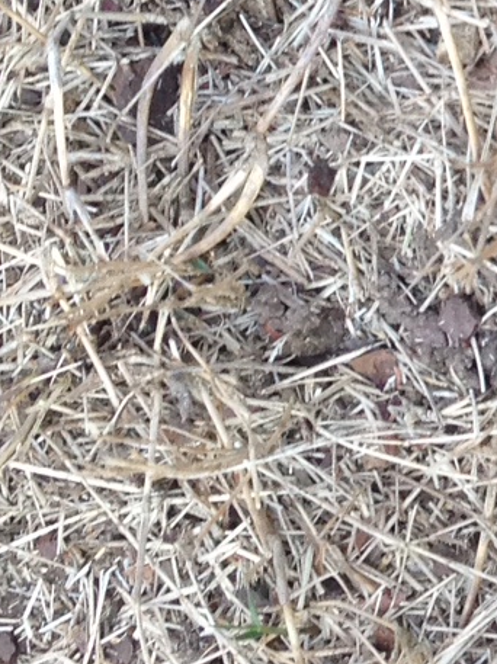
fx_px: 2837
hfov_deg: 9.4
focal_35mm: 148
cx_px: 966
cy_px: -93
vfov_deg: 13.1
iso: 100
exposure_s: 1/120
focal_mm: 4.12
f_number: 2.4
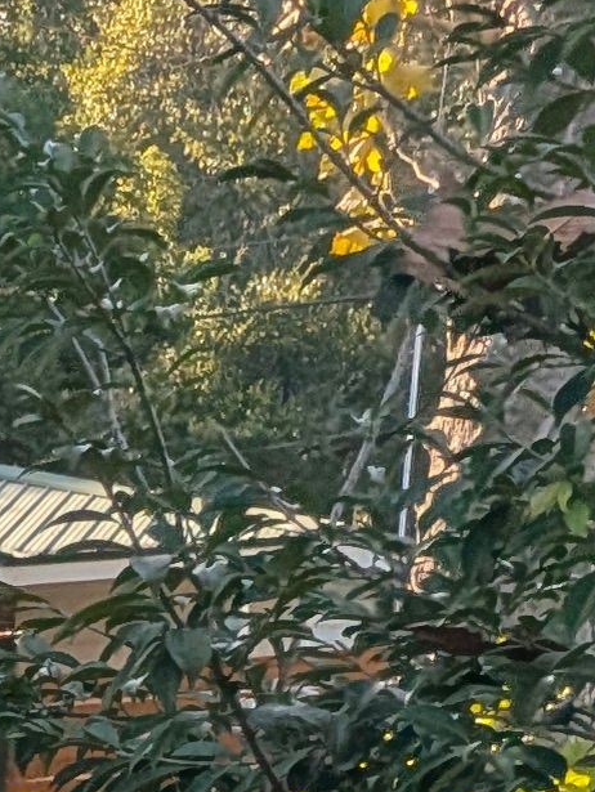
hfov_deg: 8.0
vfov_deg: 10.3
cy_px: 2121
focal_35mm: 156
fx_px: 3572
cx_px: -1243
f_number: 1.7
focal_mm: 4.53
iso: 29
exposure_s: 1/1088
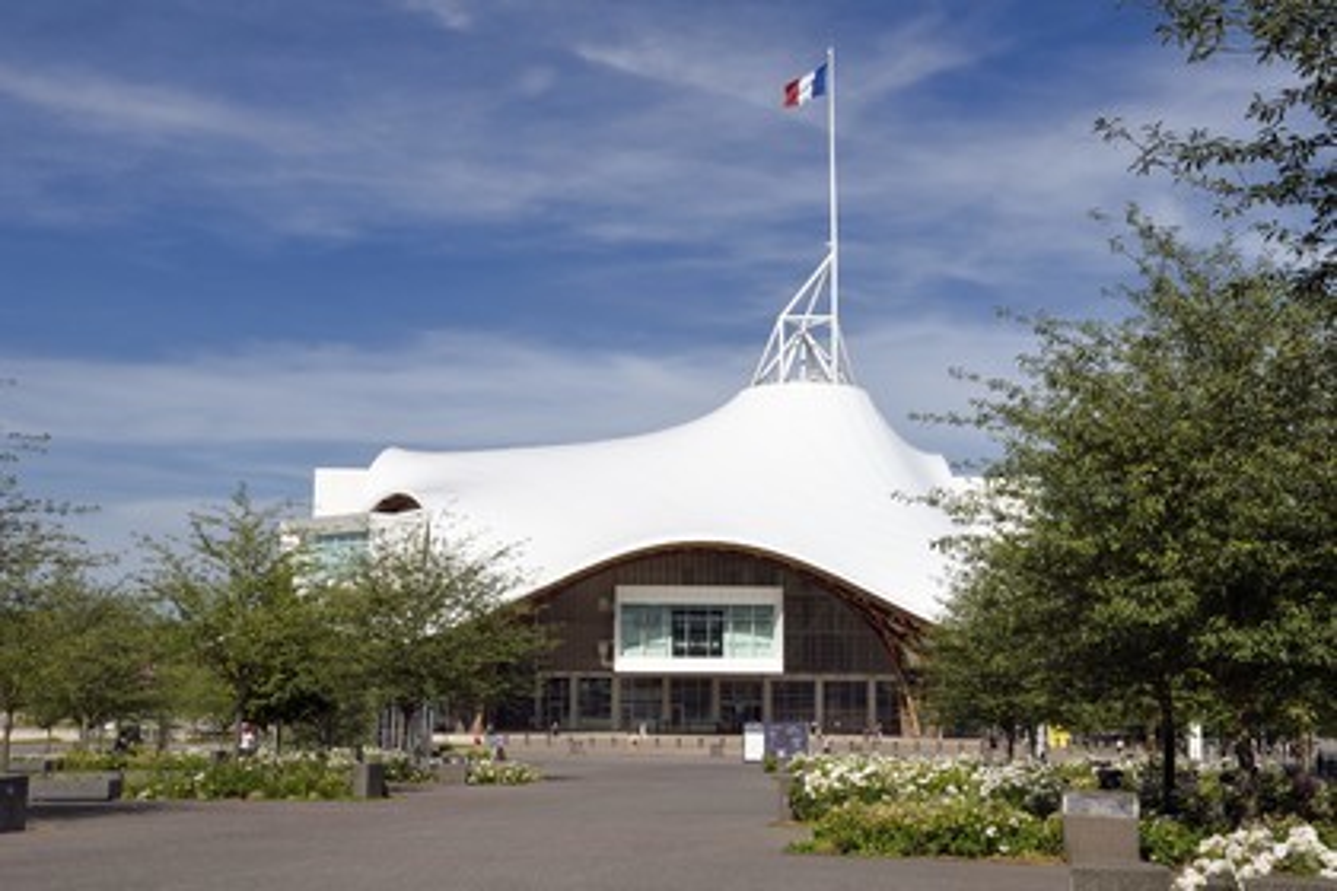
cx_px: 668
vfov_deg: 28.1
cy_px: 446
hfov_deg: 41.1
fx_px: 1783
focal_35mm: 48
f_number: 22
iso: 200
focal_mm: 48
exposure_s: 1/200
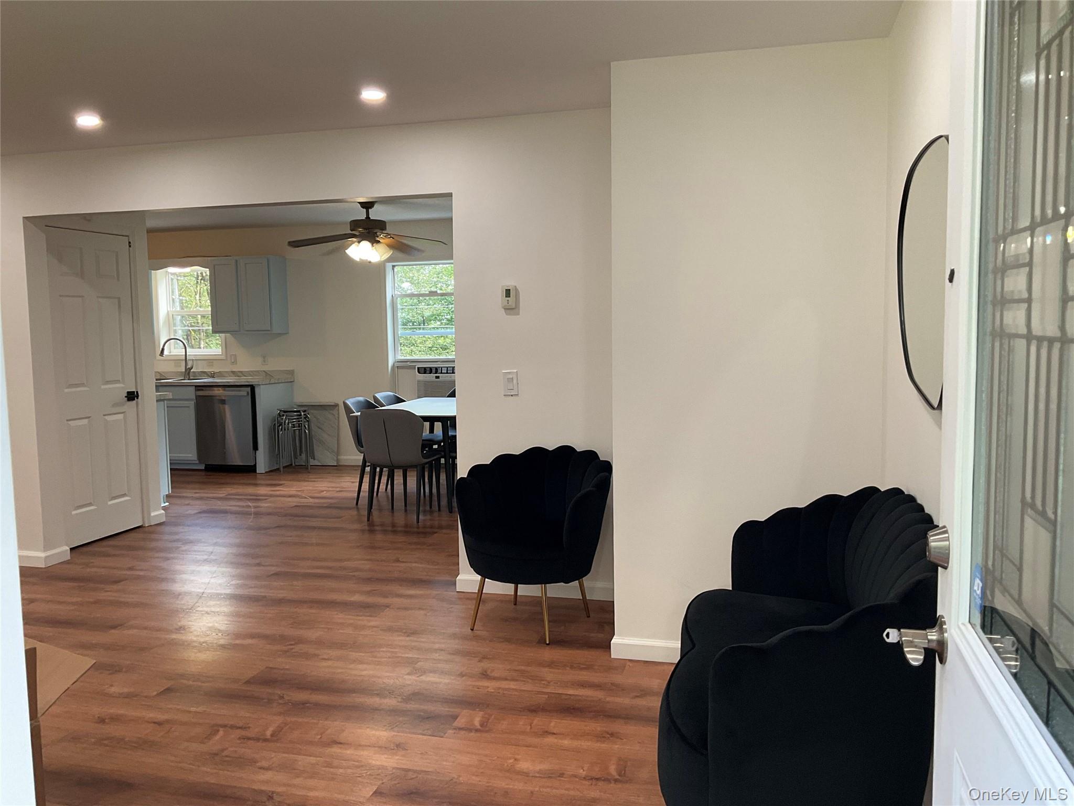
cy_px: 403
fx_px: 900
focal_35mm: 29
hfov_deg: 61.7
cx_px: 537
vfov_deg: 48.2
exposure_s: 1/60
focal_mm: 3
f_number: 1.8
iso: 50
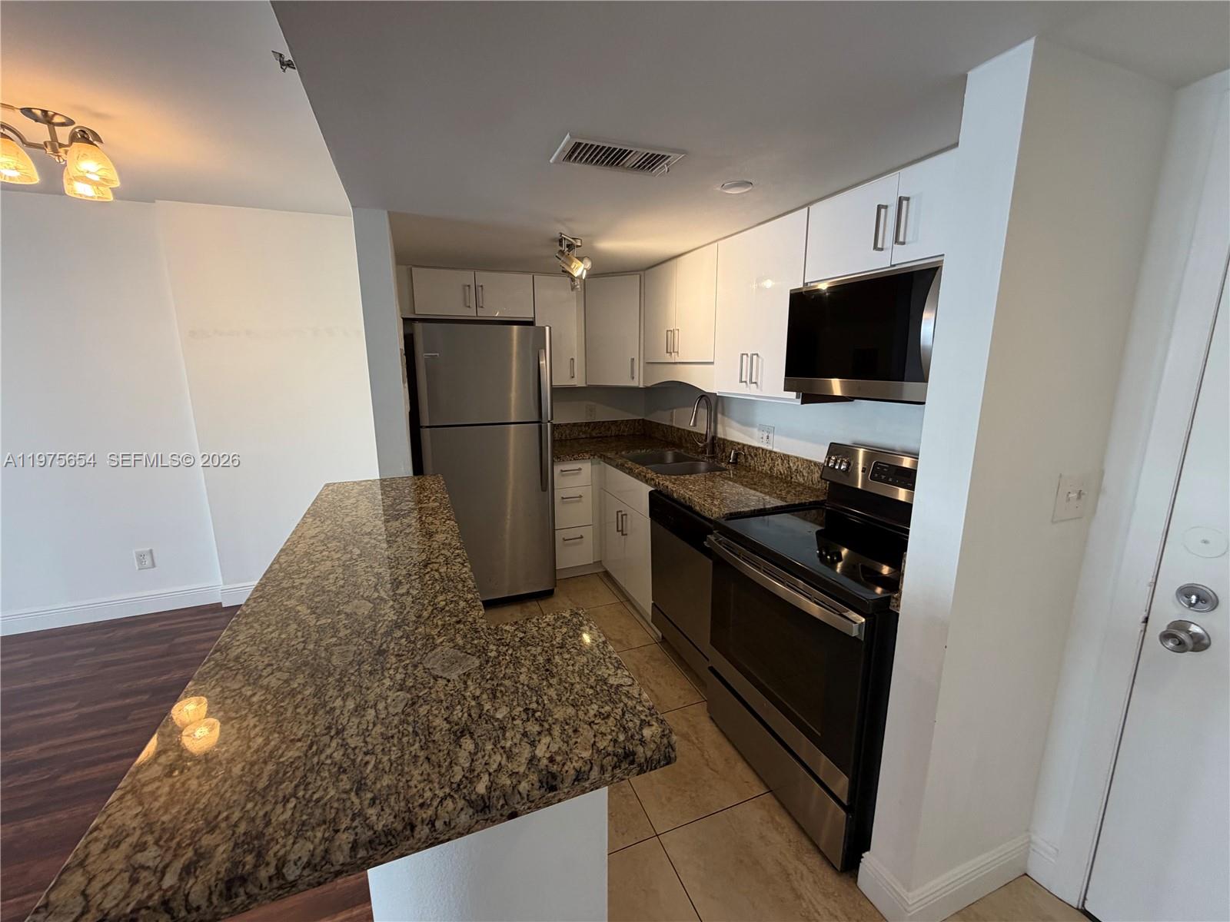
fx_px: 497
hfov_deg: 102.1
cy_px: 461
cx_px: 615
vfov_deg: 85.7
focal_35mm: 14
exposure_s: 1/120
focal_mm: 2.22
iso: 250
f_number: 2.2
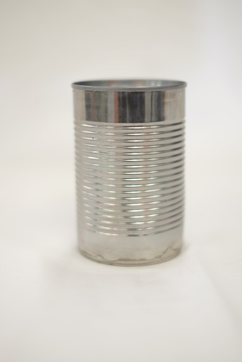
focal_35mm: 53
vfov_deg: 37.5
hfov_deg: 25.5
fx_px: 534
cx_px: 121
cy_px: 181
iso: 200
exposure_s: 1/90
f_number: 1.4
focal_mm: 35
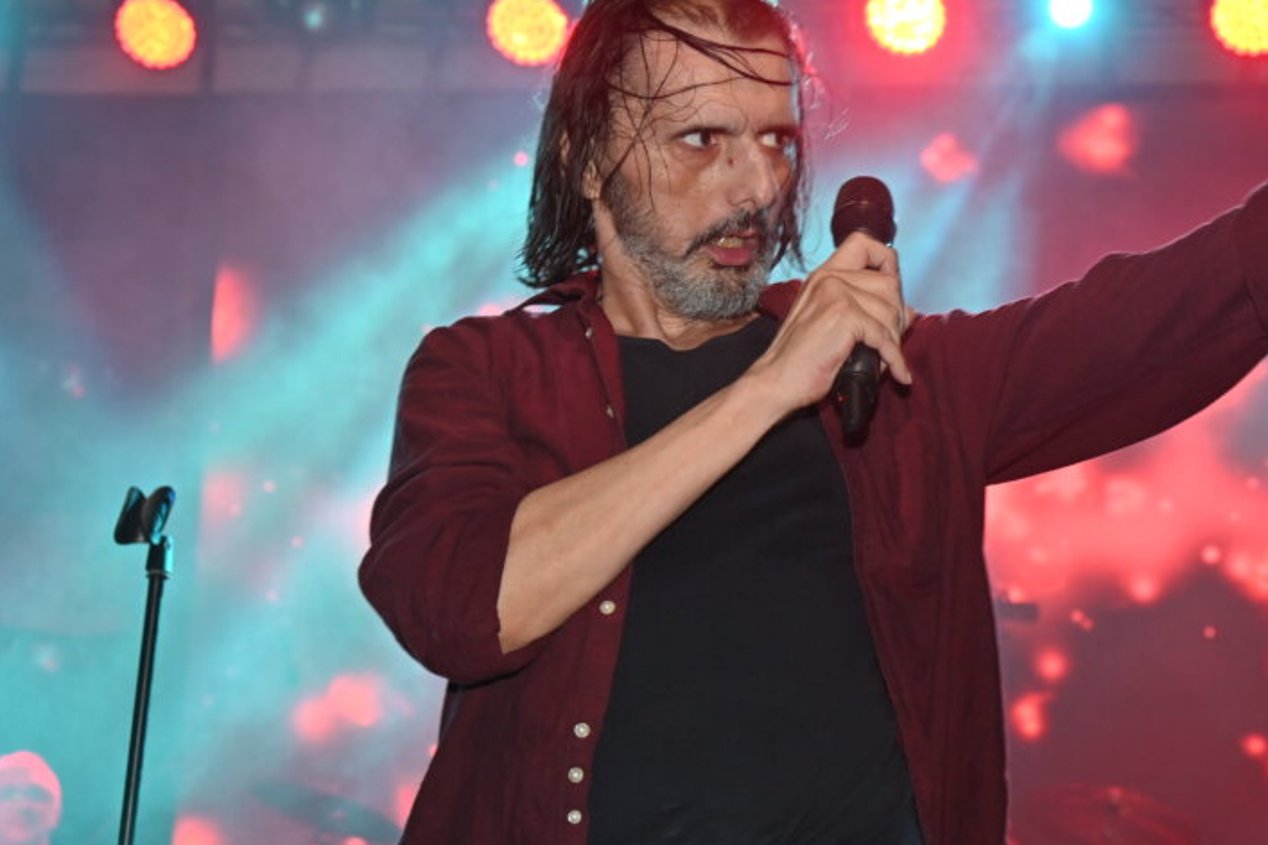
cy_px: 315
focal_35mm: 84
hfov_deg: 24.1
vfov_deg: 16.2
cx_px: 868
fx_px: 2958
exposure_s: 1/60
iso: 1000
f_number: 5.6
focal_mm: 58
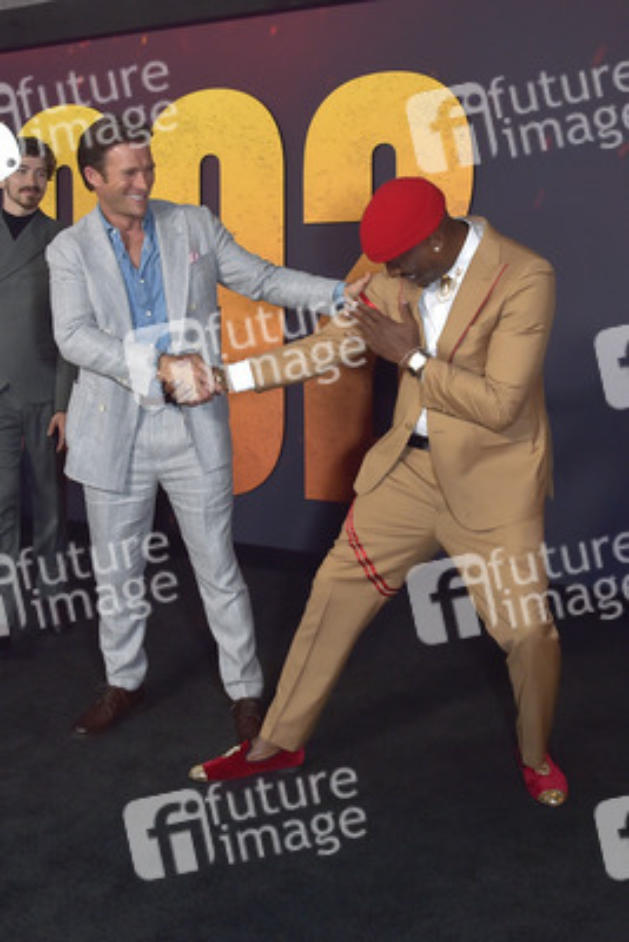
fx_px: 628
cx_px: 314
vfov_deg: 73.7
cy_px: 471
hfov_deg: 53.2
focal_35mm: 24
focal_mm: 24
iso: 640
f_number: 6.3
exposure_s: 1/250
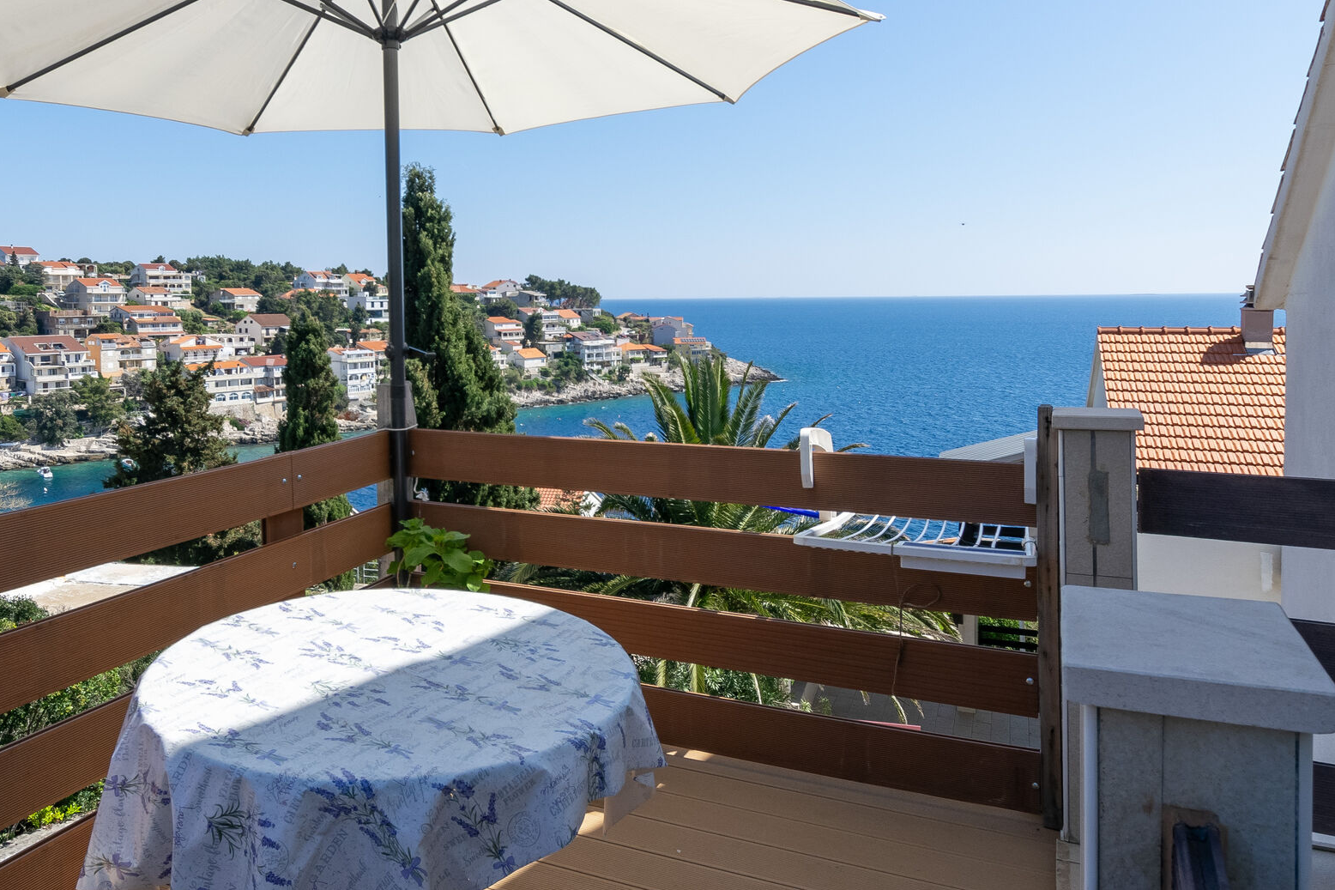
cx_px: 498
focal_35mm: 27
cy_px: 340
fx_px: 1001
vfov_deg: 47.5
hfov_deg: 66.4
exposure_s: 1/250
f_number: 8
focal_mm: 10
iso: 100
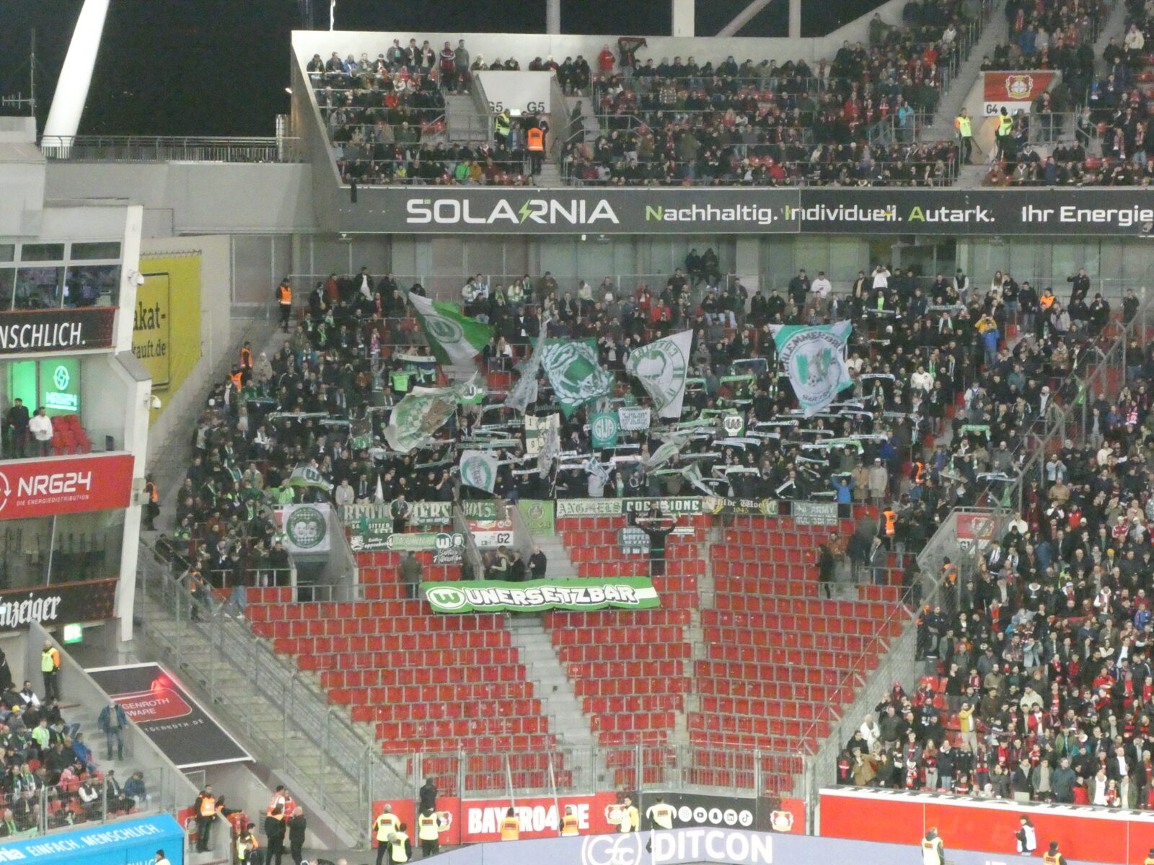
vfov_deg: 11.0
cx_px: 577
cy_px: 432
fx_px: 4501
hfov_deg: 14.6
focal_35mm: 135
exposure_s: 1/125
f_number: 5.3
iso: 3200
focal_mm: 24.2
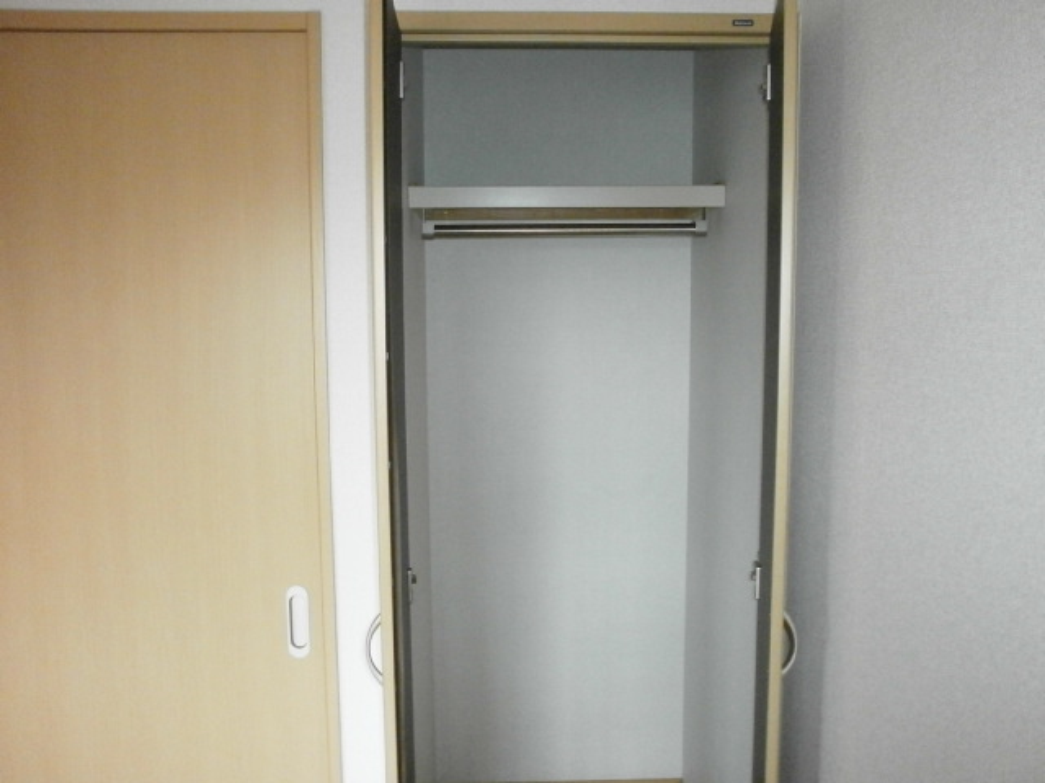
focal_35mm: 27
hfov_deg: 65.3
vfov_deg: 51.4
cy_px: 392
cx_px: 522
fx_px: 815
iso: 800
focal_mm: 4.8
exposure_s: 1/200
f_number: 2.9
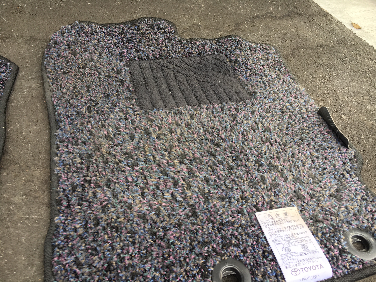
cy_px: 141
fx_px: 315
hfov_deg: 61.7
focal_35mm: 29
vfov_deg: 48.2
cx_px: 188
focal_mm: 4.15
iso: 25
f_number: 2.2
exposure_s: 1/40
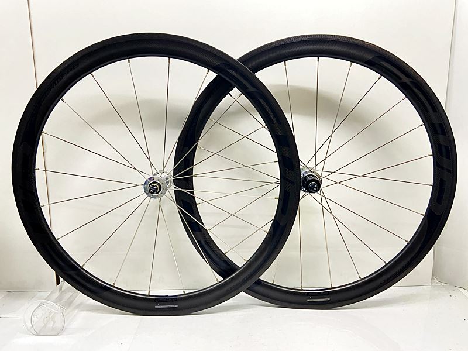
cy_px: 176
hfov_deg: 67.3
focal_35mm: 26
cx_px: 234
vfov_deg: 53.1
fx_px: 352
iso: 800
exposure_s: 1/25
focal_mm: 4.25
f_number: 1.8
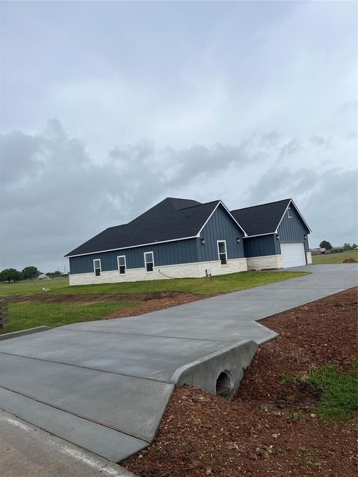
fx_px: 359
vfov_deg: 67.3
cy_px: 238
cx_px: 179
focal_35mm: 26
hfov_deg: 53.0
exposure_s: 1/2967
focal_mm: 5.1
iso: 50
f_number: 1.6
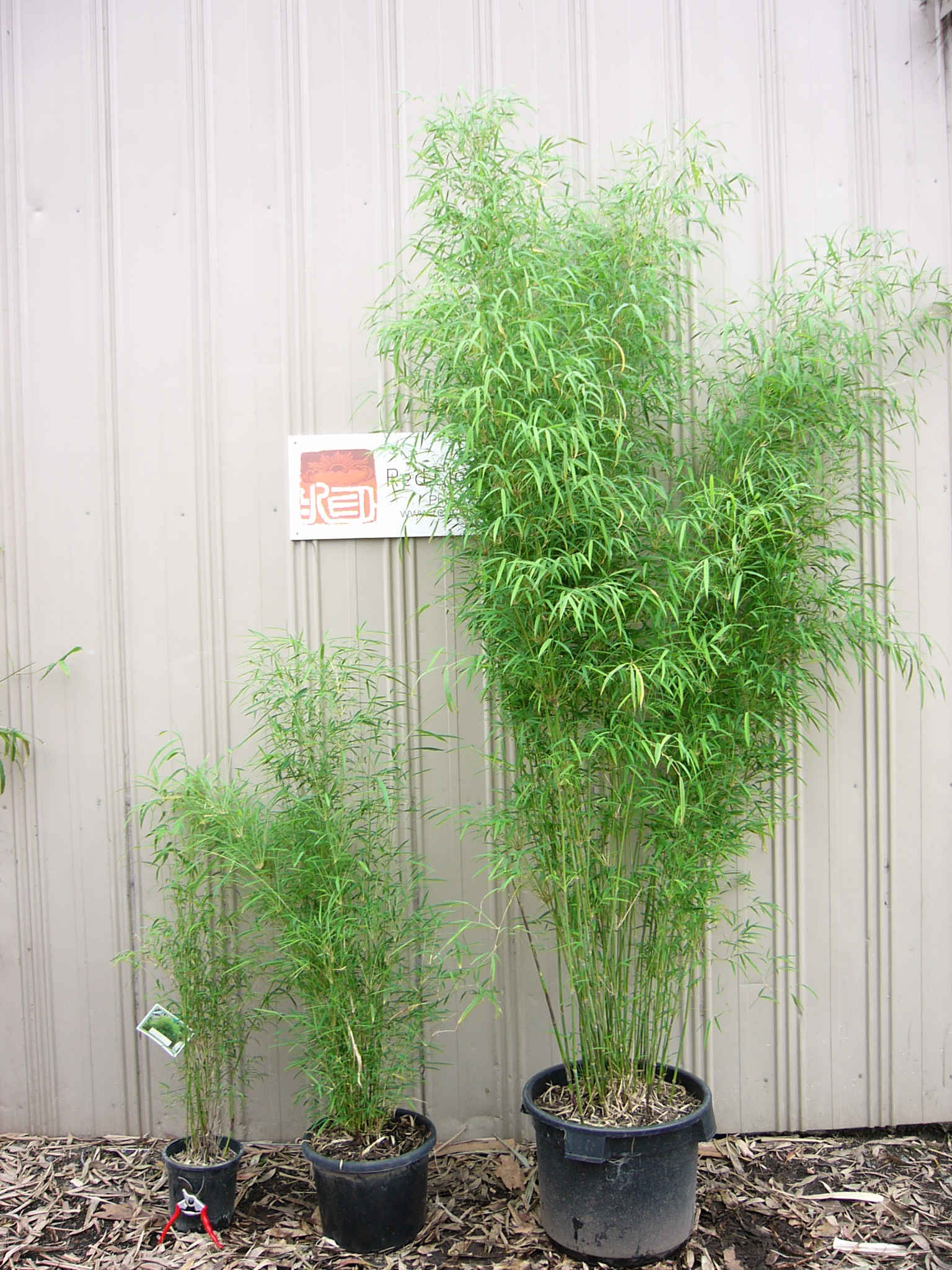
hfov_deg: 40.7
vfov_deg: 52.6
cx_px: 476
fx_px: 1283
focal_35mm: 35
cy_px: 635
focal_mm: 5.8
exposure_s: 1/60
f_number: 2.8
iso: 50
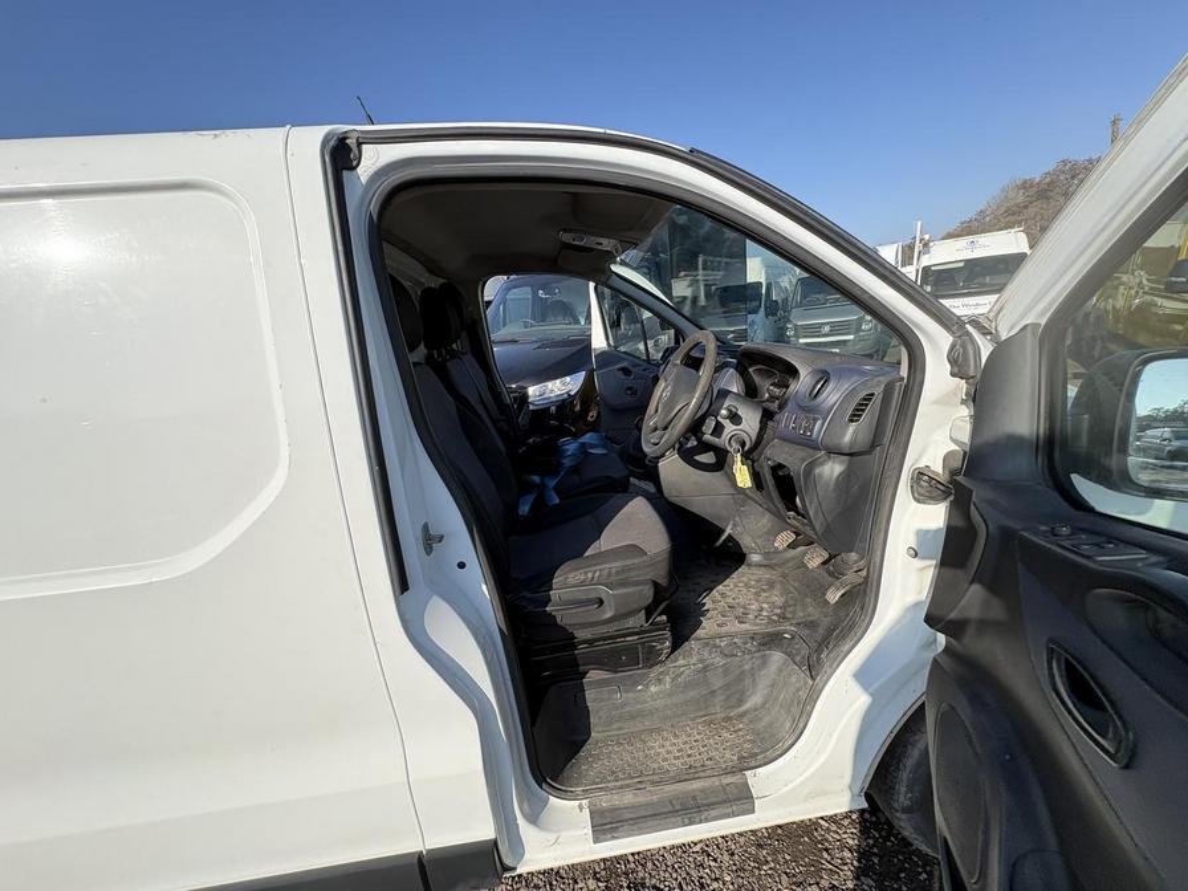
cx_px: 594
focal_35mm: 14
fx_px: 480
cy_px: 446
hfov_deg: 102.1
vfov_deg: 85.7
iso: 64
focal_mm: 2.22
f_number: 2.2
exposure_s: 1/652
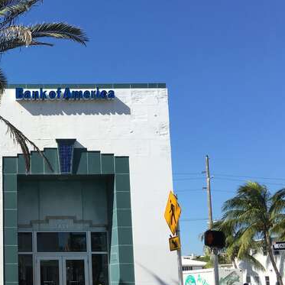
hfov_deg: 28.6
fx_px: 512
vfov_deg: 30.8
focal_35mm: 55
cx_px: -18
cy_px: 192
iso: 25
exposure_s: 1/1789
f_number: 2.2
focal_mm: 4.15
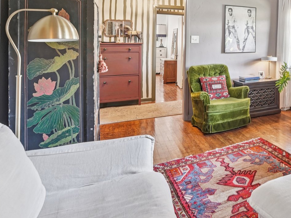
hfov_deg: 50.3
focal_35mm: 29
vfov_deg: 45.9
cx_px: 289
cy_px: 45
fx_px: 244
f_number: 8
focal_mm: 14
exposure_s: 1/2.5
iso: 400
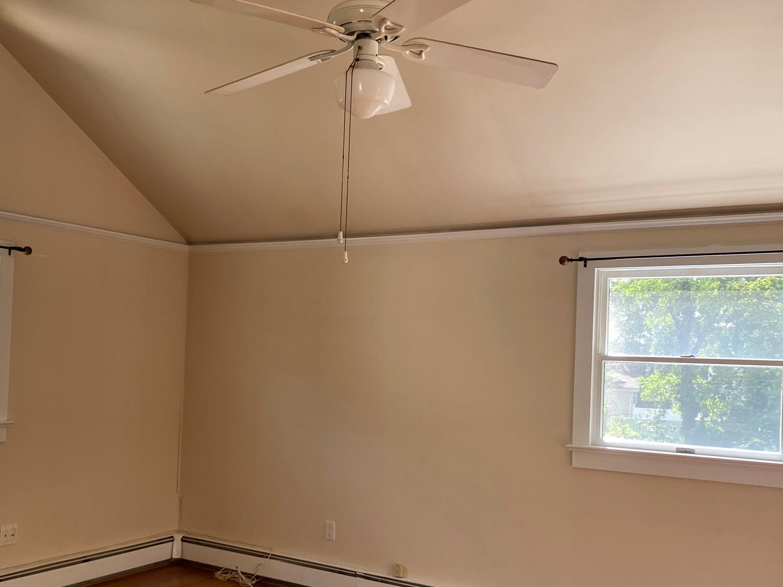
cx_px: 322
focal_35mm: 36
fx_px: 814
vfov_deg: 39.4
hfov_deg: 51.1
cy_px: 359
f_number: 1.8
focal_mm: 4.25
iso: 64
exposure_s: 1/122
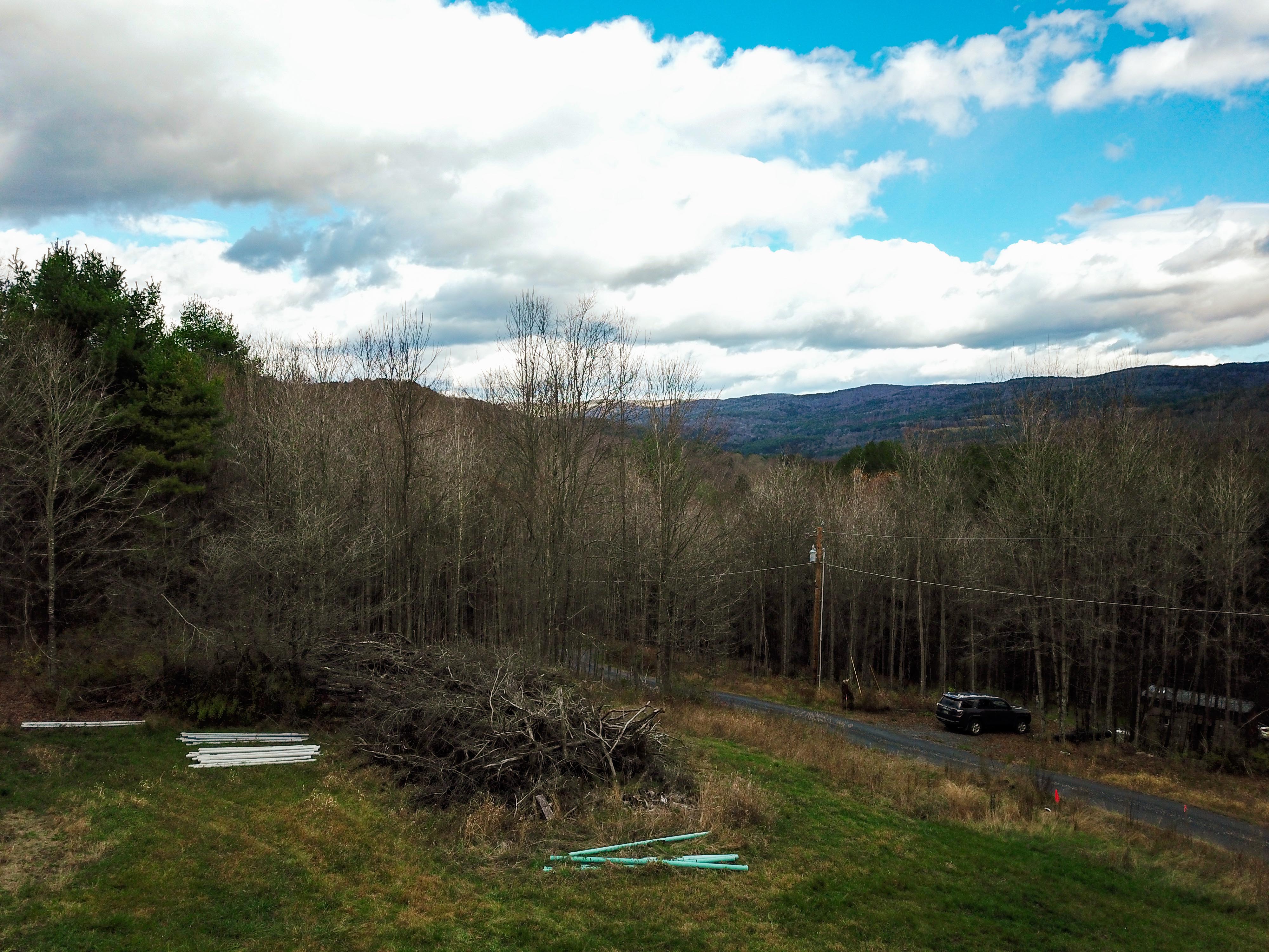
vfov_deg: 53.1
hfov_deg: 67.3
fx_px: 953
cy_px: 476
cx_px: 634
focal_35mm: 26
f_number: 2.2
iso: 100
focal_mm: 4.73
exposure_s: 1/640
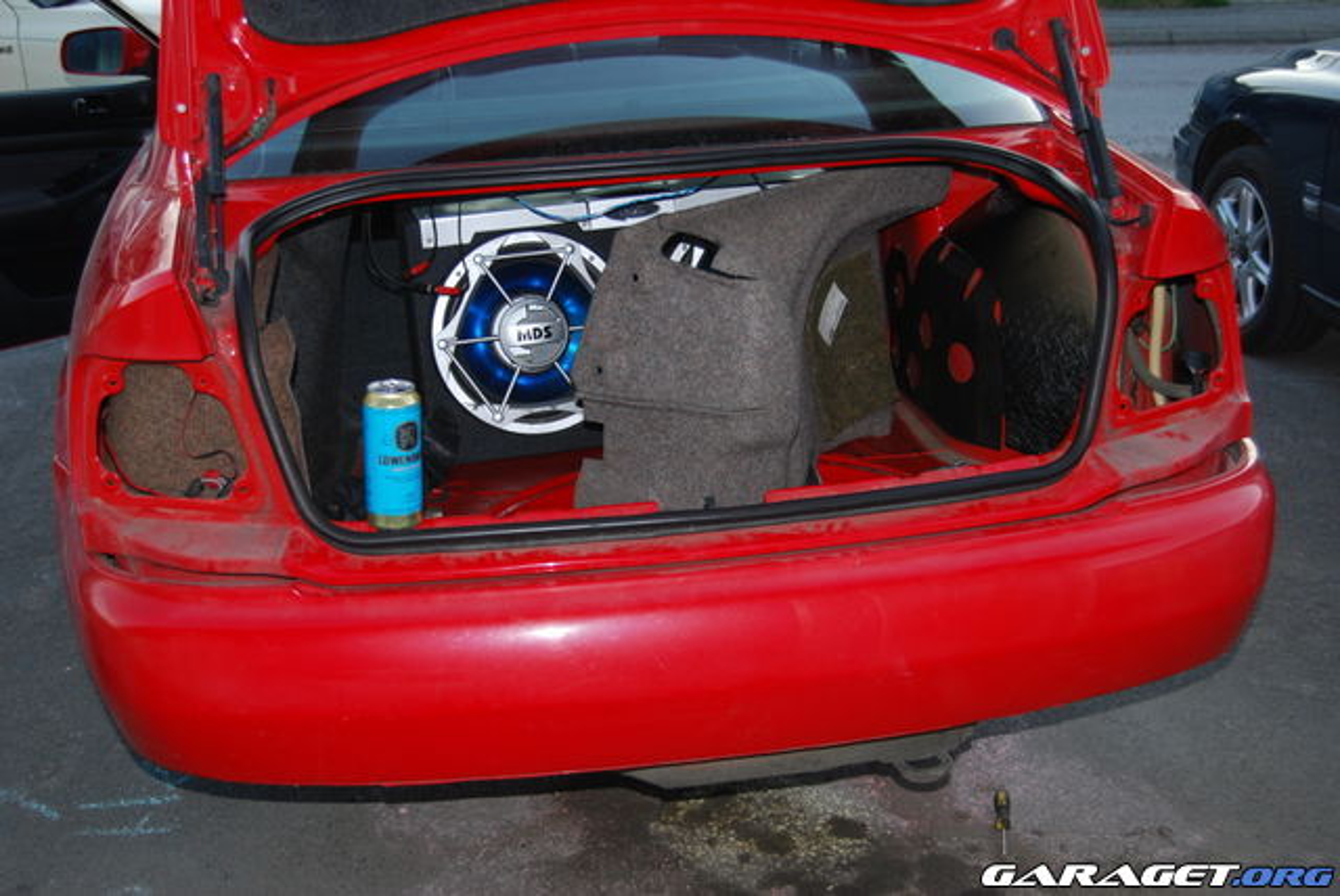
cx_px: 670
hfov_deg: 38.8
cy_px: 448
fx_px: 1900
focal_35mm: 51
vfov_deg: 26.5
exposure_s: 1/60
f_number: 4.5
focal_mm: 34
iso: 200
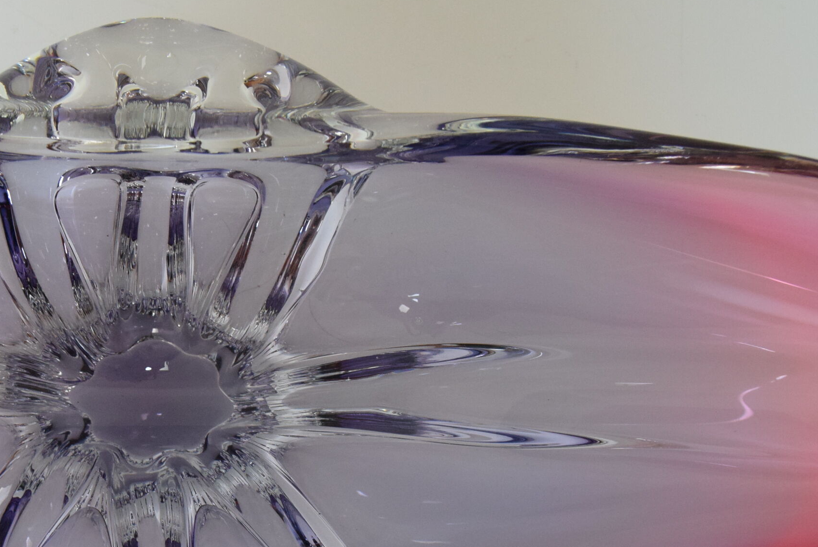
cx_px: 187
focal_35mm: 53
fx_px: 1205
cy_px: 434
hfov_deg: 36.5
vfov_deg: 25.1
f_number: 6.3
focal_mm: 20
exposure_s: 1/160
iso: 1600
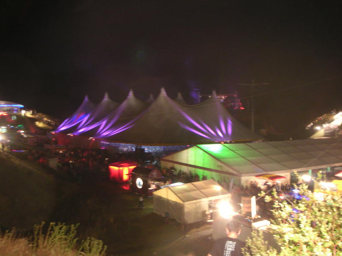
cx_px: 171
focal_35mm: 38
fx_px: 375
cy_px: 128
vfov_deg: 37.7
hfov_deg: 49.0
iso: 100
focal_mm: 6
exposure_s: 1
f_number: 2.8
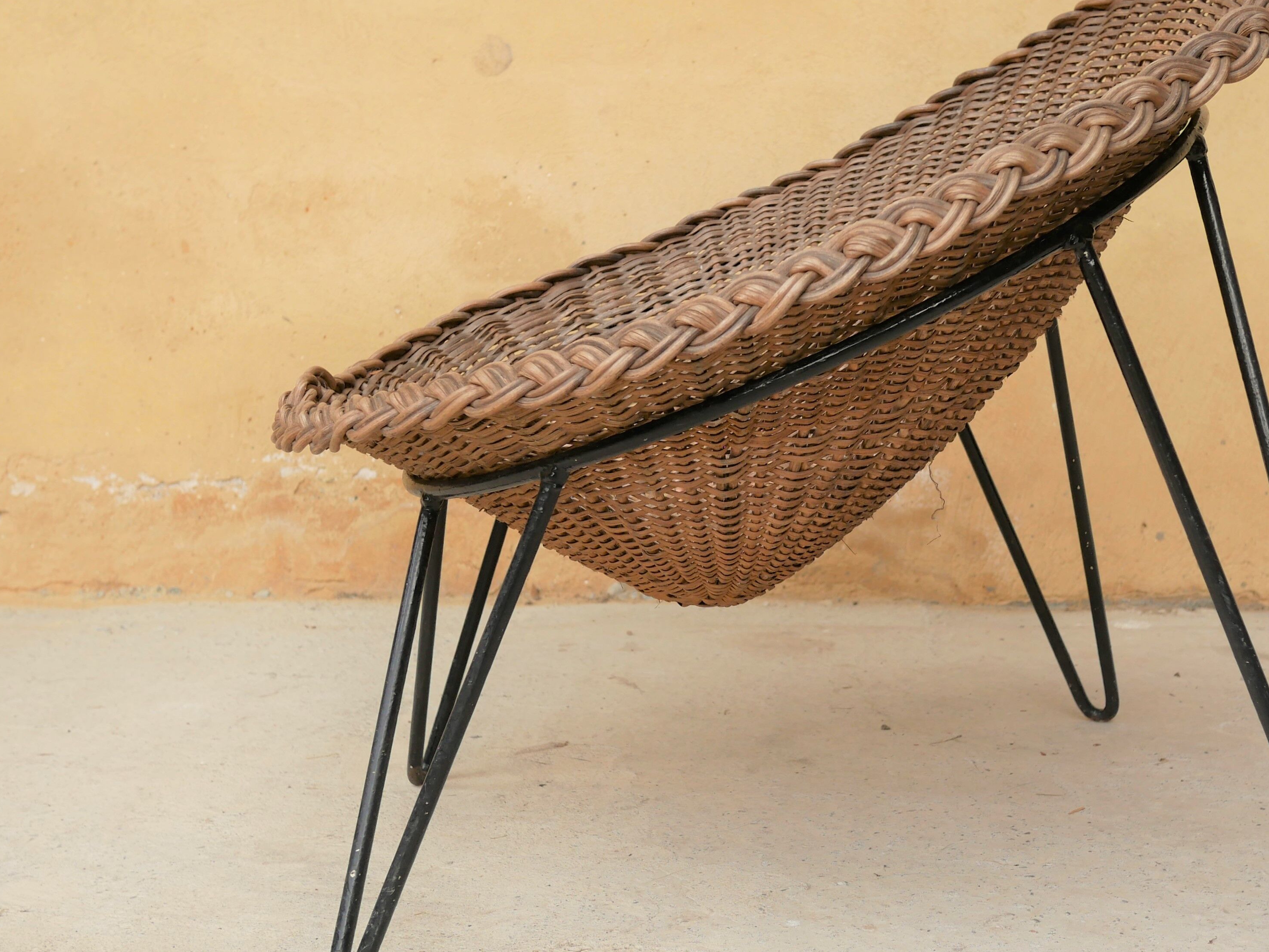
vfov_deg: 24.0
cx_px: 770
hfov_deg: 31.6
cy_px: 463
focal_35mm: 61
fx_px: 2237
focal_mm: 20
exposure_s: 1/500
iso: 200
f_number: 3.5
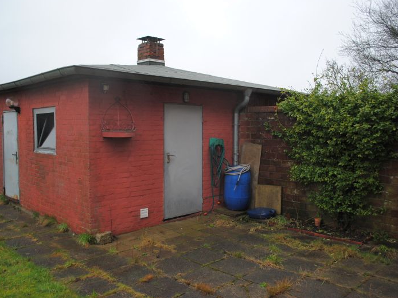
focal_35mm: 30
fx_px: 345
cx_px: 196
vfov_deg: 46.8
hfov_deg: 60.0
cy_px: 147
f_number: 3.5
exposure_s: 1/50
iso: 100
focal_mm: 18
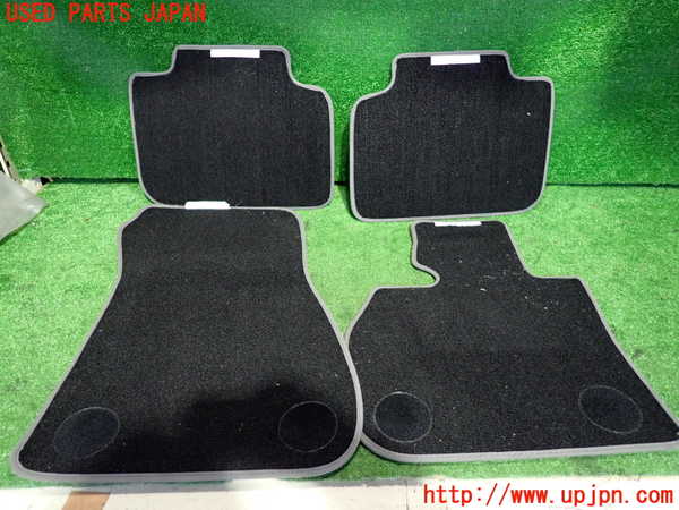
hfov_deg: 69.4
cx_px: 340
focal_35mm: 25
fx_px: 490
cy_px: 255
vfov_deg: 54.9
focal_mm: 4.5
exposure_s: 1/25
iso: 800
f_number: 2
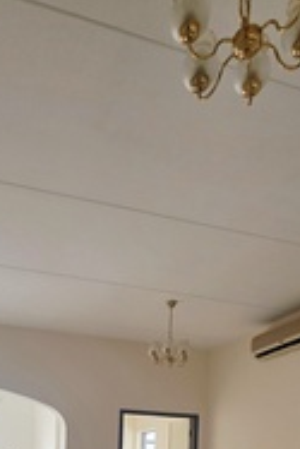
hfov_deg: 38.8
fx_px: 412
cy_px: 491
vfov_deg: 44.2
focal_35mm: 33
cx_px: 68
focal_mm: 2.2
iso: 100
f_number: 1.9
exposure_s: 1/101
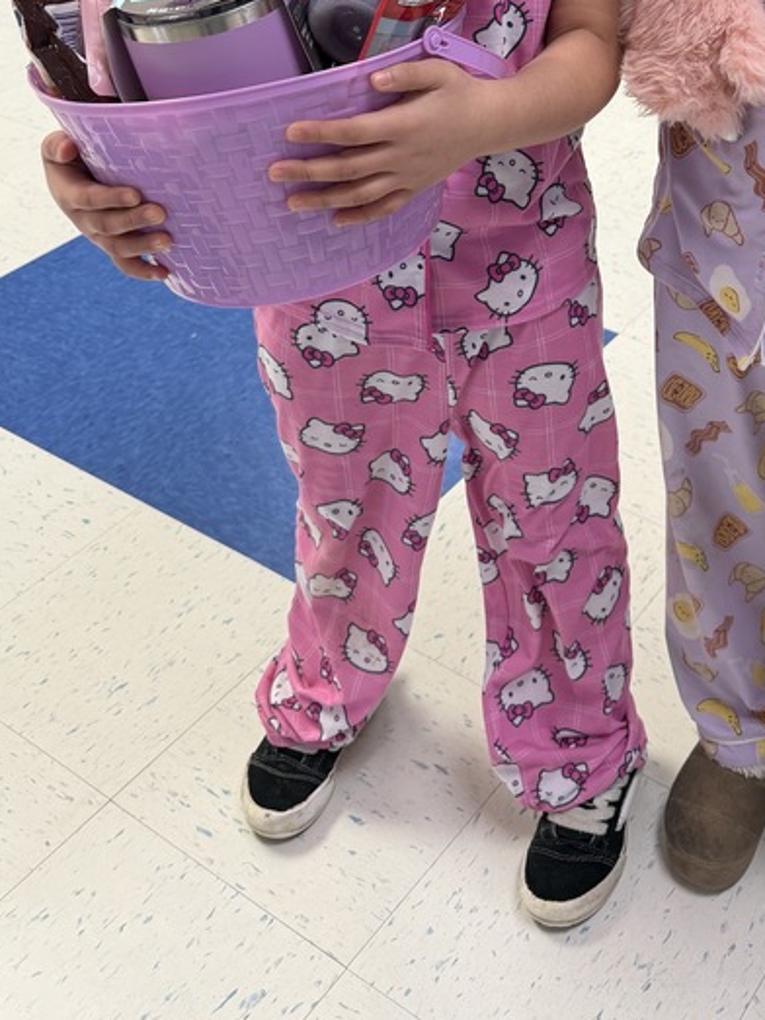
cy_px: 137
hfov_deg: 30.2
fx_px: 1385
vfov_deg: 38.2
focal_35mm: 47
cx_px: 597
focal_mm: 6.76
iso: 125
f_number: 1.78
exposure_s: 1/60
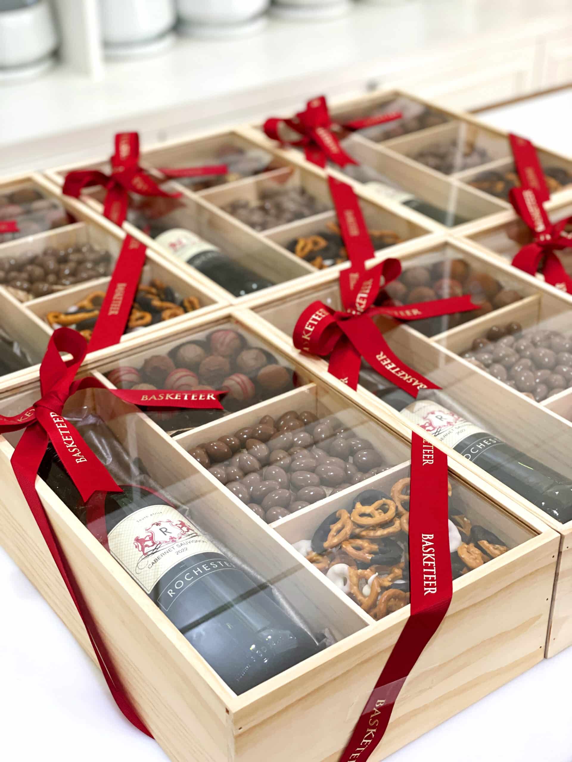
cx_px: 286
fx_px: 1146
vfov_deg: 36.8
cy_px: 381
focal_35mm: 52
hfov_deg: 28.0
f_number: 2
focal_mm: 6
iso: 200
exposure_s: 1/50
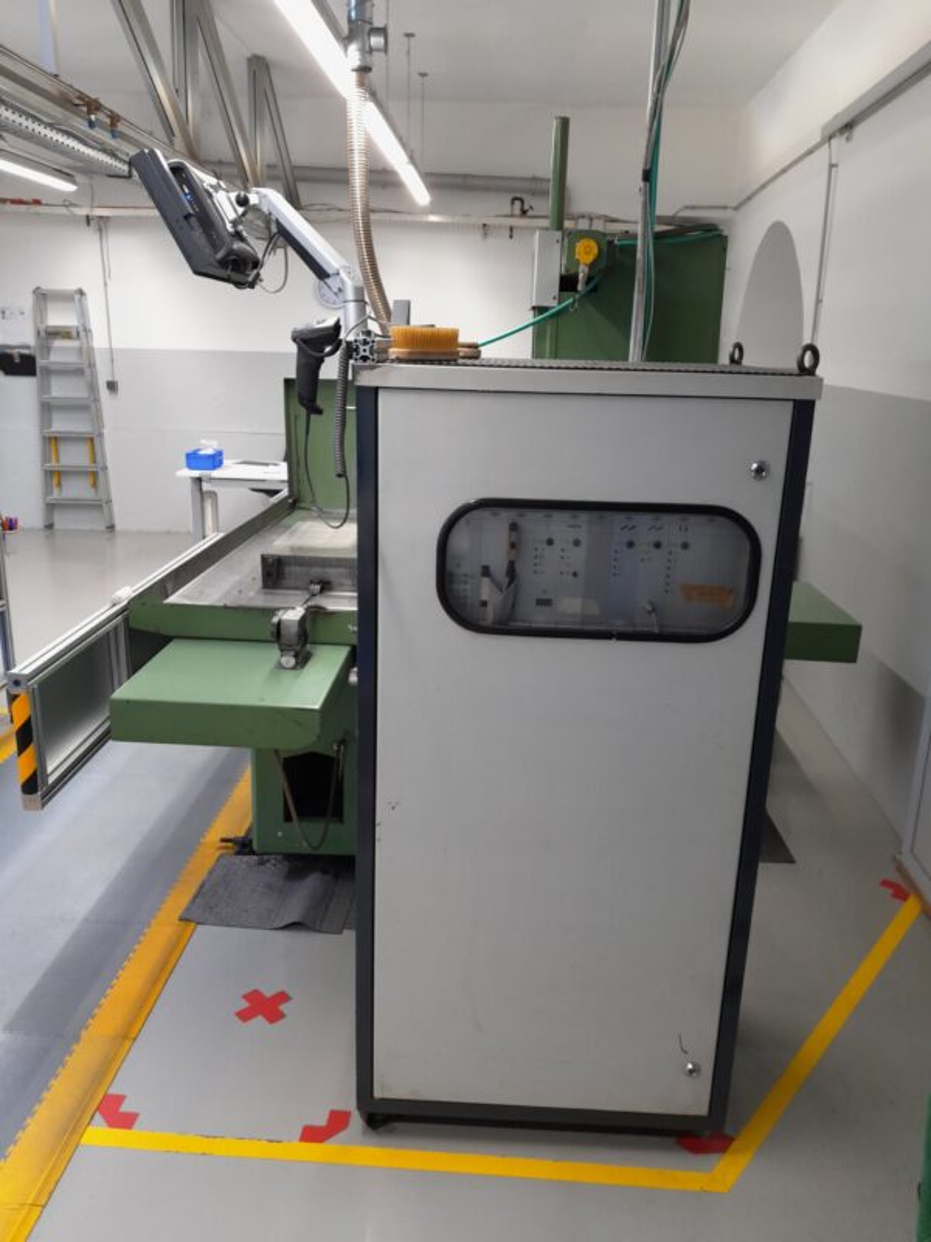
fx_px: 932
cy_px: 621
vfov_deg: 67.3
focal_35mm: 26
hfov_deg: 53.1
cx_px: 466
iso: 100
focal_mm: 4
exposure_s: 1/60
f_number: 1.8
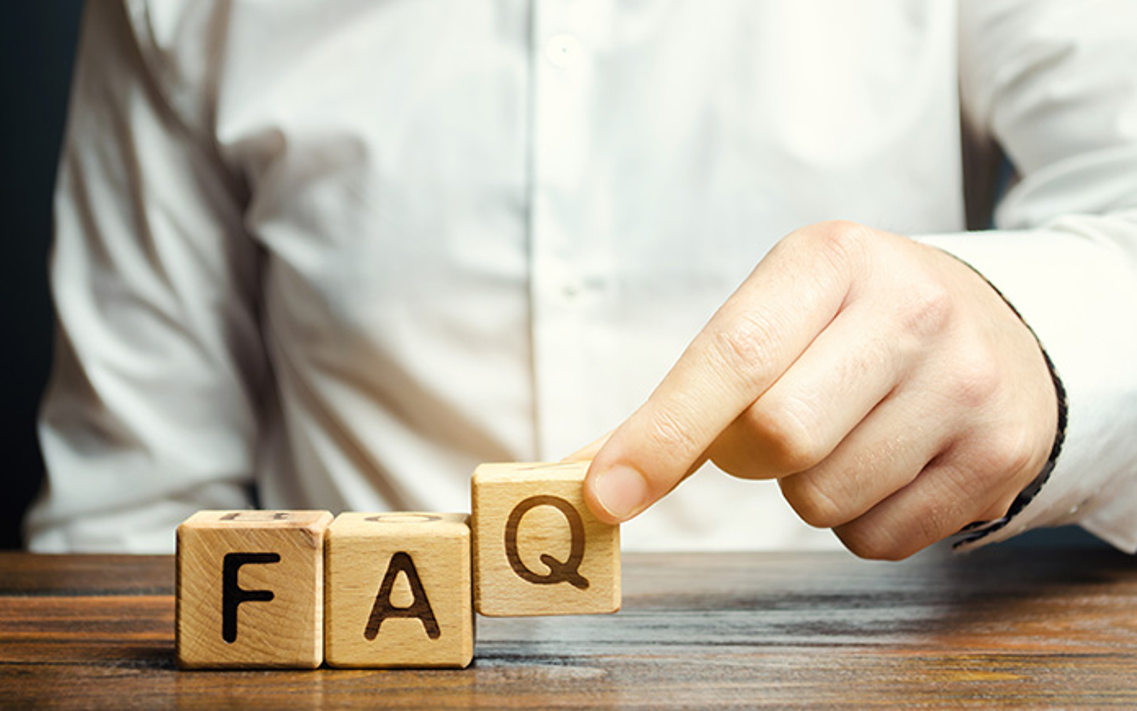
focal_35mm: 85
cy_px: 345
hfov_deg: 24.5
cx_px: 569
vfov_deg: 15.5
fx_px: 2620
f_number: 5.6
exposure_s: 1/160
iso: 100
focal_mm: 55
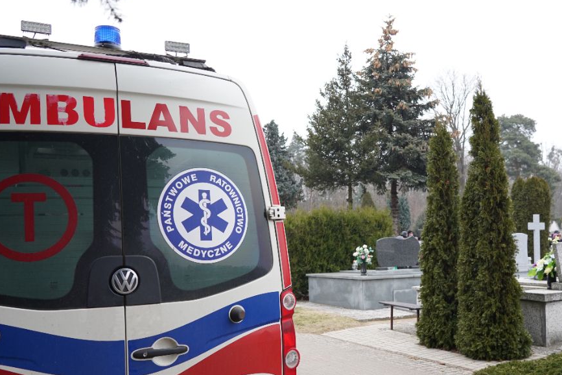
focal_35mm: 36
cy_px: 222
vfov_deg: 36.8
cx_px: 305
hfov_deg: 53.1
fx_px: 562
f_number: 4
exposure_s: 1/125
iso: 250
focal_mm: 24
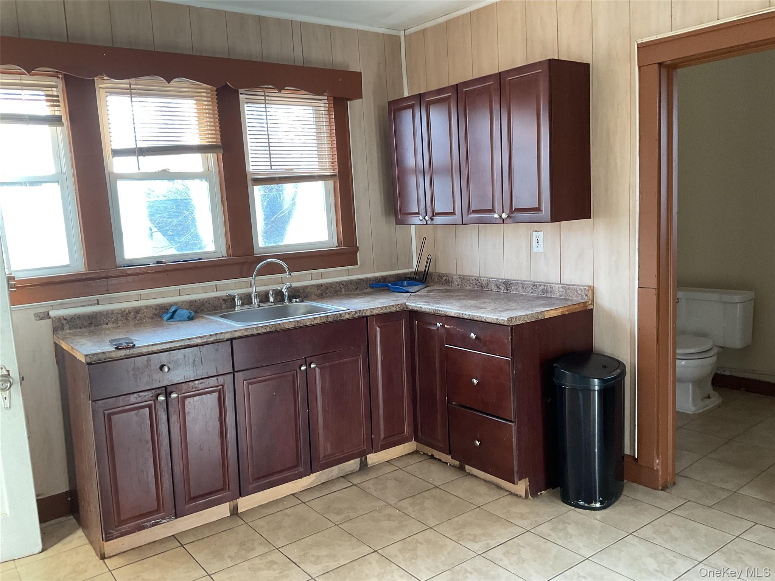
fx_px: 649
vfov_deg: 48.2
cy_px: 290
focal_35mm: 29
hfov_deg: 61.7
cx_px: 388
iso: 64
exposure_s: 1/60
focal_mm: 3
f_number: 1.8
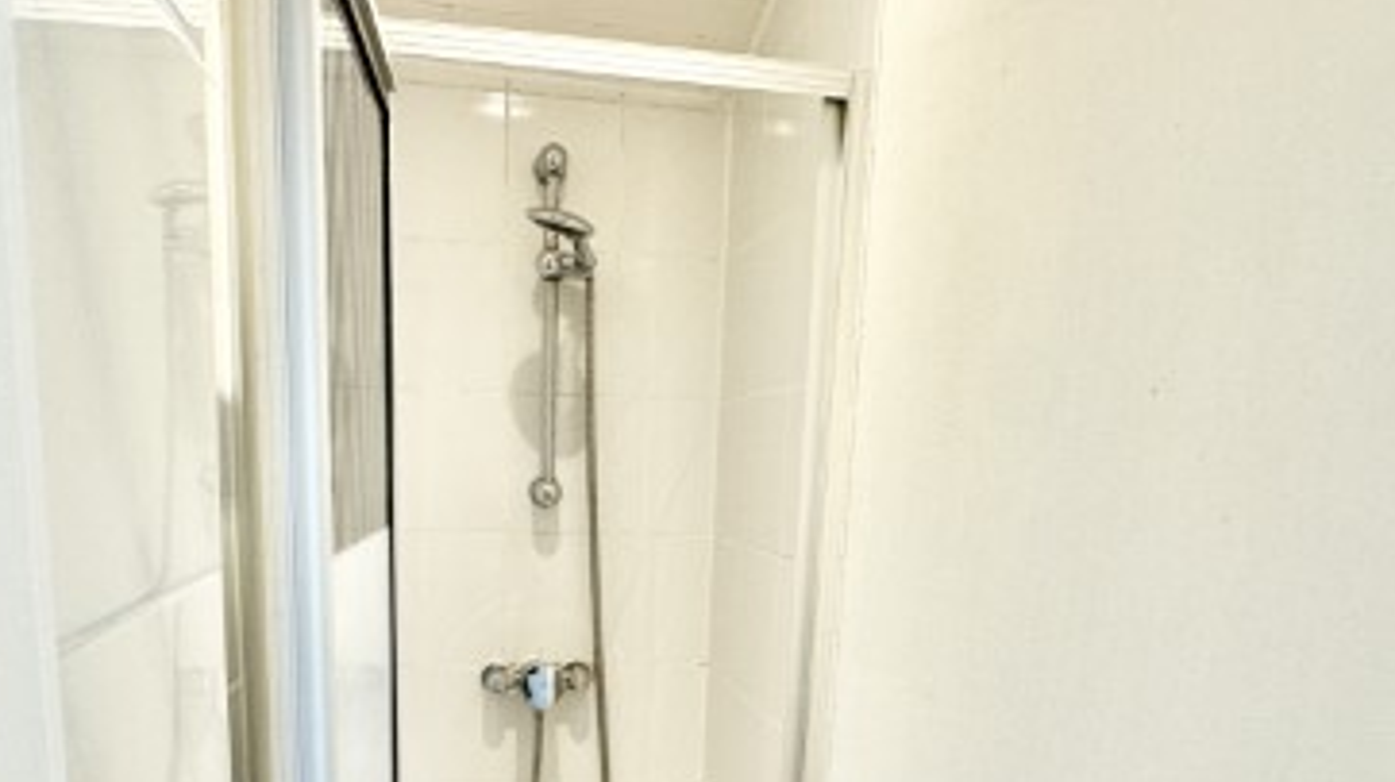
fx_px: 998
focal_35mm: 27
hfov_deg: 69.7
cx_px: 624
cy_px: 647
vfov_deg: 40.7
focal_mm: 2.22
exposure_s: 1/50
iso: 200
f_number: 2.2
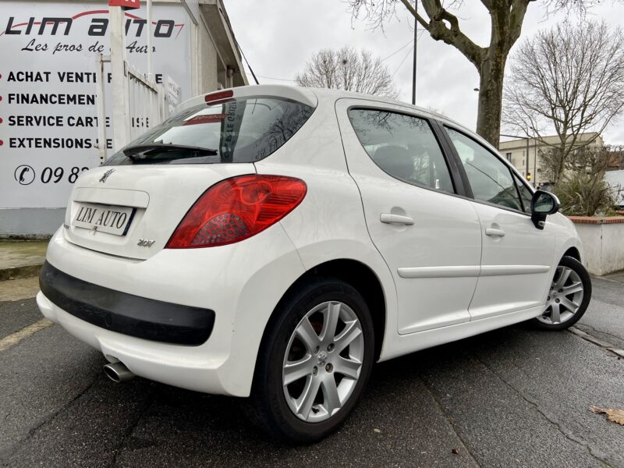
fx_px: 469
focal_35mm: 26
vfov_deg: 53.1
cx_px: 312
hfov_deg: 67.3
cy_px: 234
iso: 32
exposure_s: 1/301
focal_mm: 4.25
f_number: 1.8
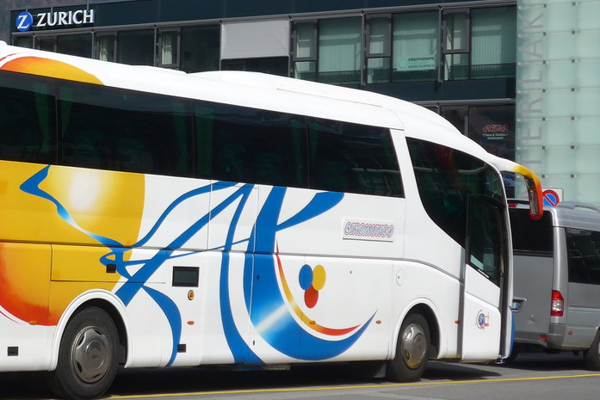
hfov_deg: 18.2
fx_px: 1850
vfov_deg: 12.3
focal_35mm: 111
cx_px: 96
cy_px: 143
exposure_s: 1/2000
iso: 80
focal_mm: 12.7
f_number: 3.7
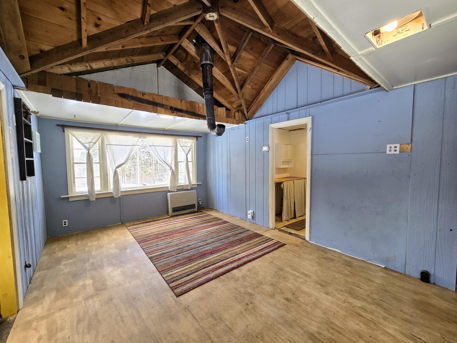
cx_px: 228
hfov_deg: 106.2
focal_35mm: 13
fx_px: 172
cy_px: 172
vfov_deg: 89.9
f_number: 2.2
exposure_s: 1/120
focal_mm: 2.2
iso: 80
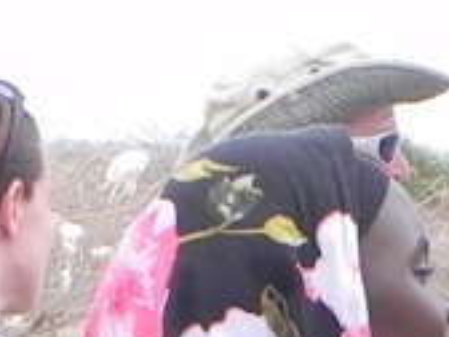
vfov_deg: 2.8
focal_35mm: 522
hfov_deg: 3.8
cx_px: 648
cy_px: 861
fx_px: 6771
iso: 160
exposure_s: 1/304
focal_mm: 13.4
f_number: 5
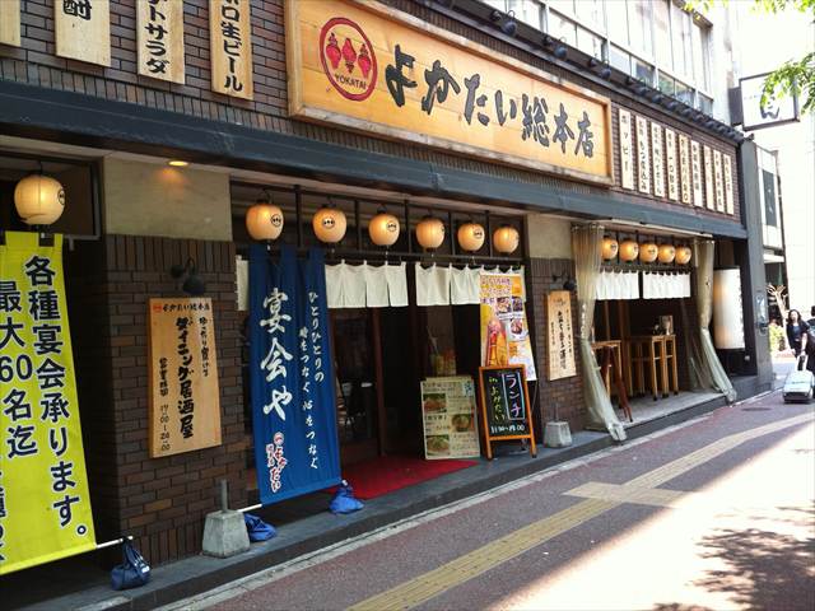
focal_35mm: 35
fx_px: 824
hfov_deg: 52.6
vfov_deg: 40.7
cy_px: 306
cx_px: 408
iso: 80
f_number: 2.8
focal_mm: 3.85
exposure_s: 1/120
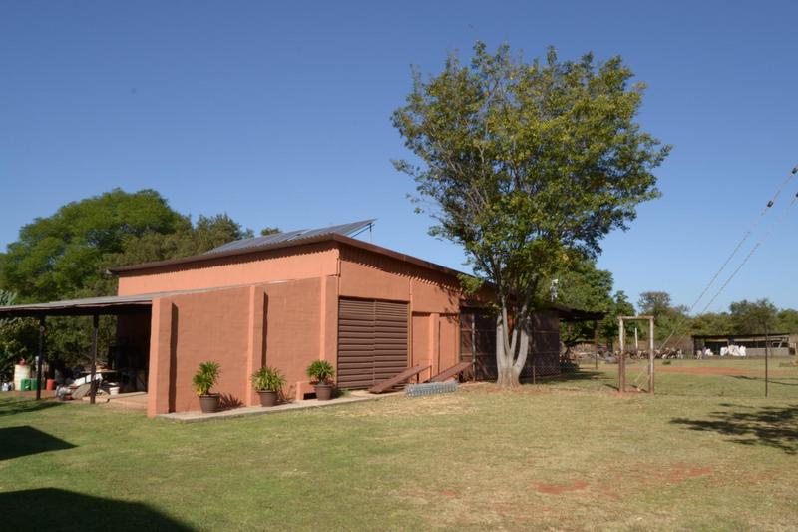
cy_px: 266
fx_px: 598
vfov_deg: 47.9
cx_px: 399
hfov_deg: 67.4
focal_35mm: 27
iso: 110
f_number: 18
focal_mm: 18
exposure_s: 1/60
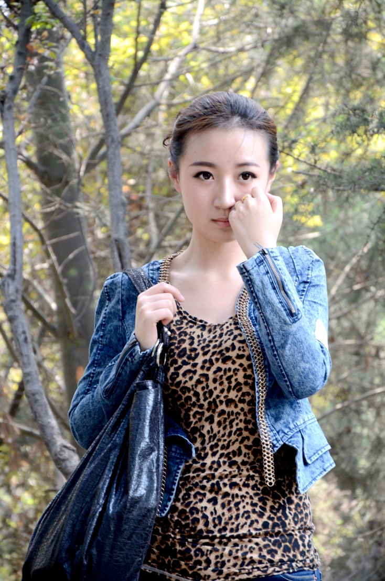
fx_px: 2539
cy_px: 290
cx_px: 192
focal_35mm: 158
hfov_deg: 8.7
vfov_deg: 13.1
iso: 250
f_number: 5.6
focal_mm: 105
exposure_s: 1/30
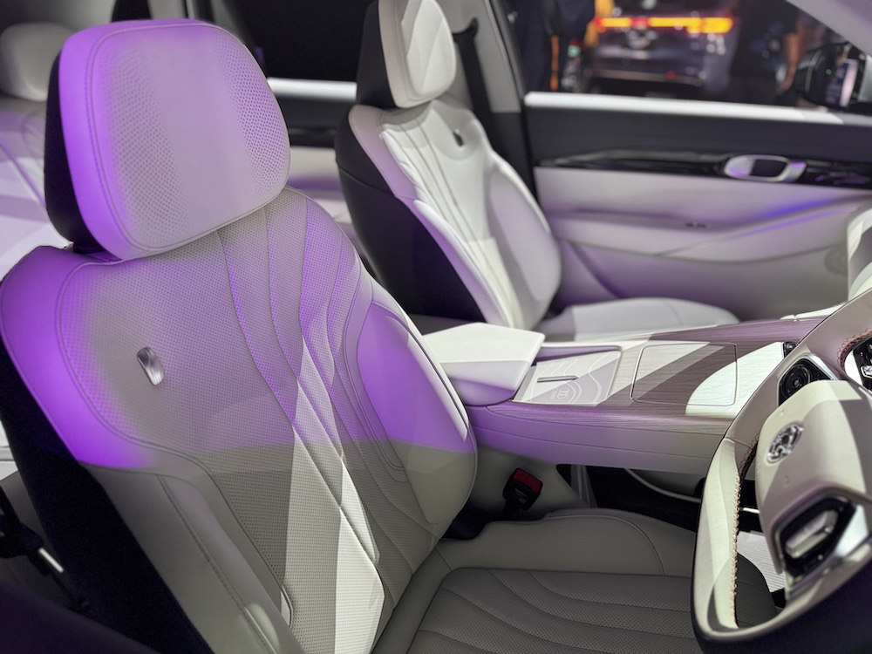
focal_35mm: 24
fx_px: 605
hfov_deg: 71.6
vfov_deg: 56.8
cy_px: 327
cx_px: 436
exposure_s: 1/60
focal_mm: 6.76
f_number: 1.78
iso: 400
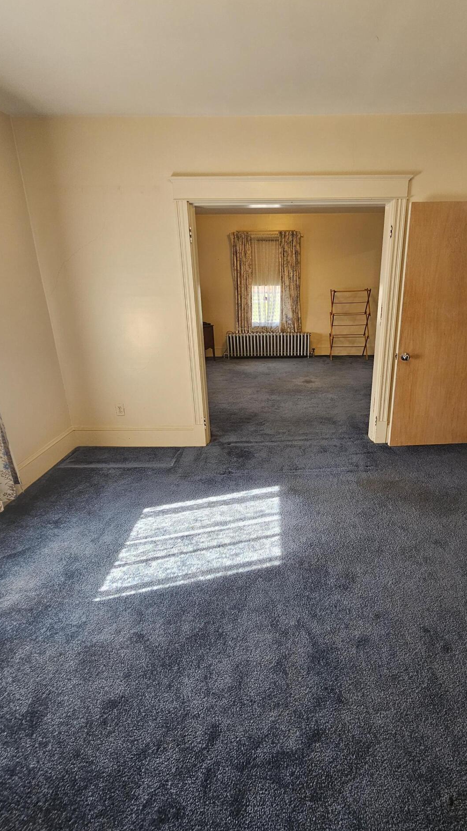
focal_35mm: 15
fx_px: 330
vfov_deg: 103.0
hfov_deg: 69.9
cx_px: 277
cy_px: 403
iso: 100
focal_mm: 2.2
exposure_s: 1/60
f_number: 2.2
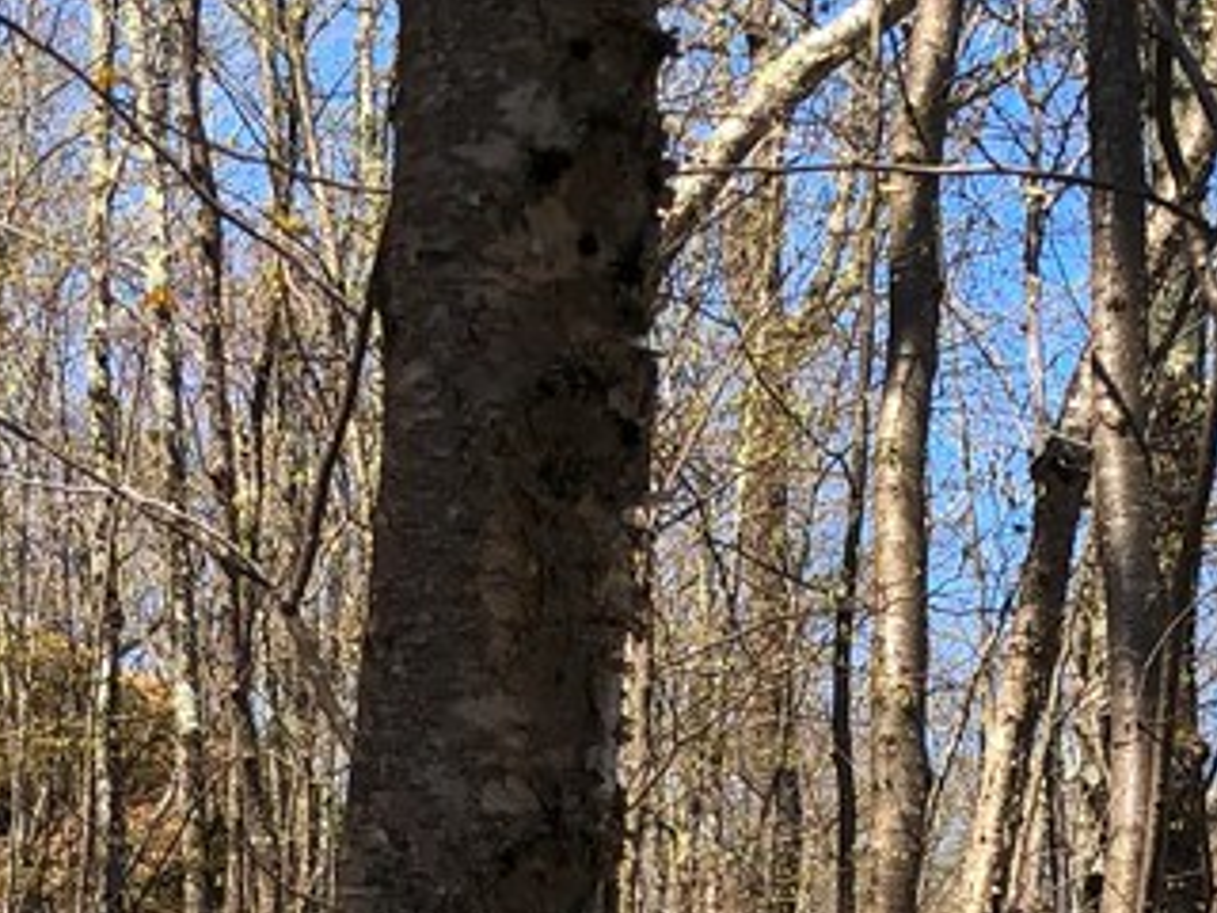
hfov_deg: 17.4
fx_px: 3938
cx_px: 981
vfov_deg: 12.3
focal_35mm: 112
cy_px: 1548
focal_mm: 3.99
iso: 20
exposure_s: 1/747
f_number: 1.8
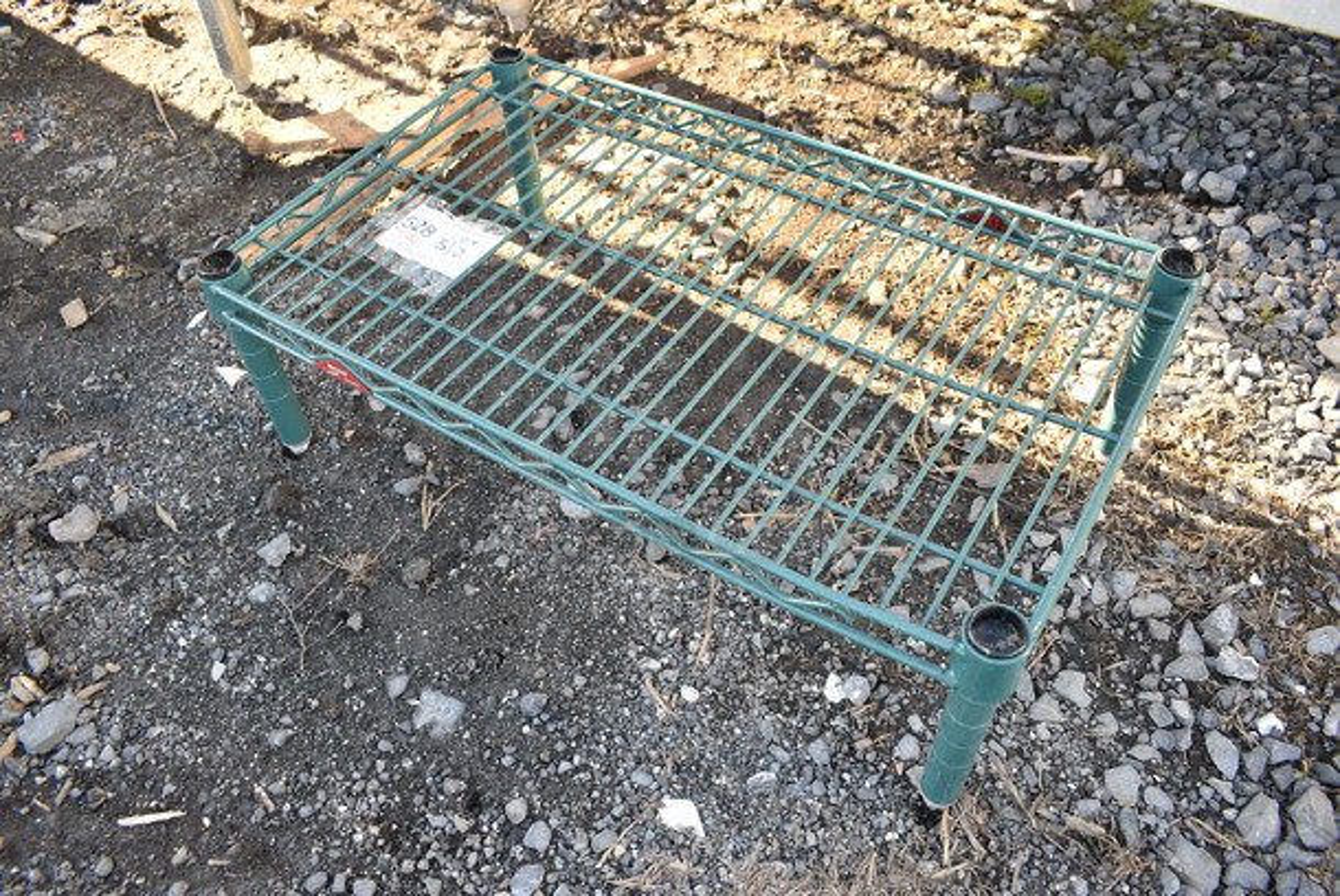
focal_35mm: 27
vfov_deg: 48.0
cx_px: 670
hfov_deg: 67.3
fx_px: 1006
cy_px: 448
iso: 400
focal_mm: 18
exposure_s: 1/125
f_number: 5.6
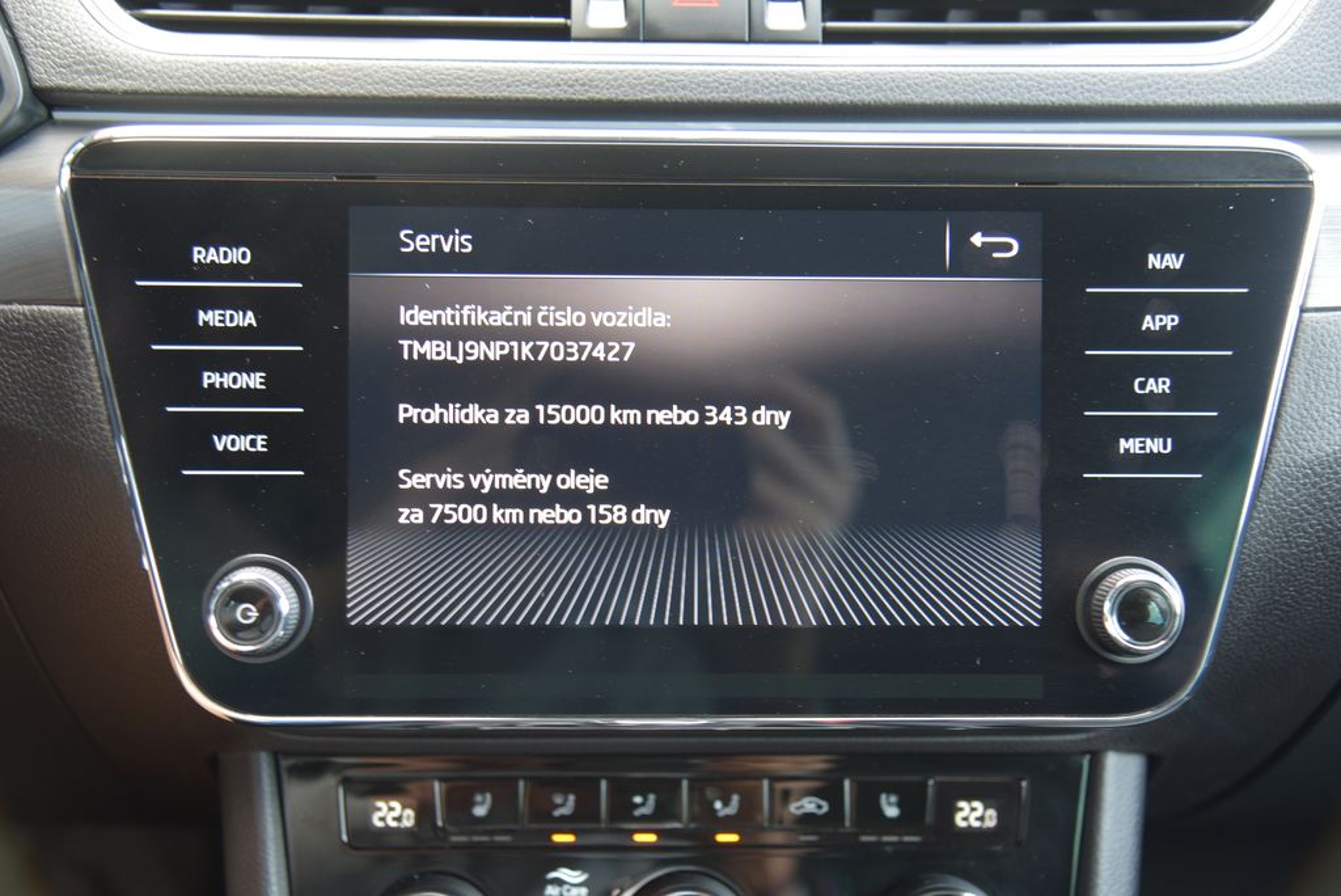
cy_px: 448
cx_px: 670
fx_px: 1714
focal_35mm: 46
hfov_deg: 42.7
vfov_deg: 29.3
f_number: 4
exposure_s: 1/20
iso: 500
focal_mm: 46
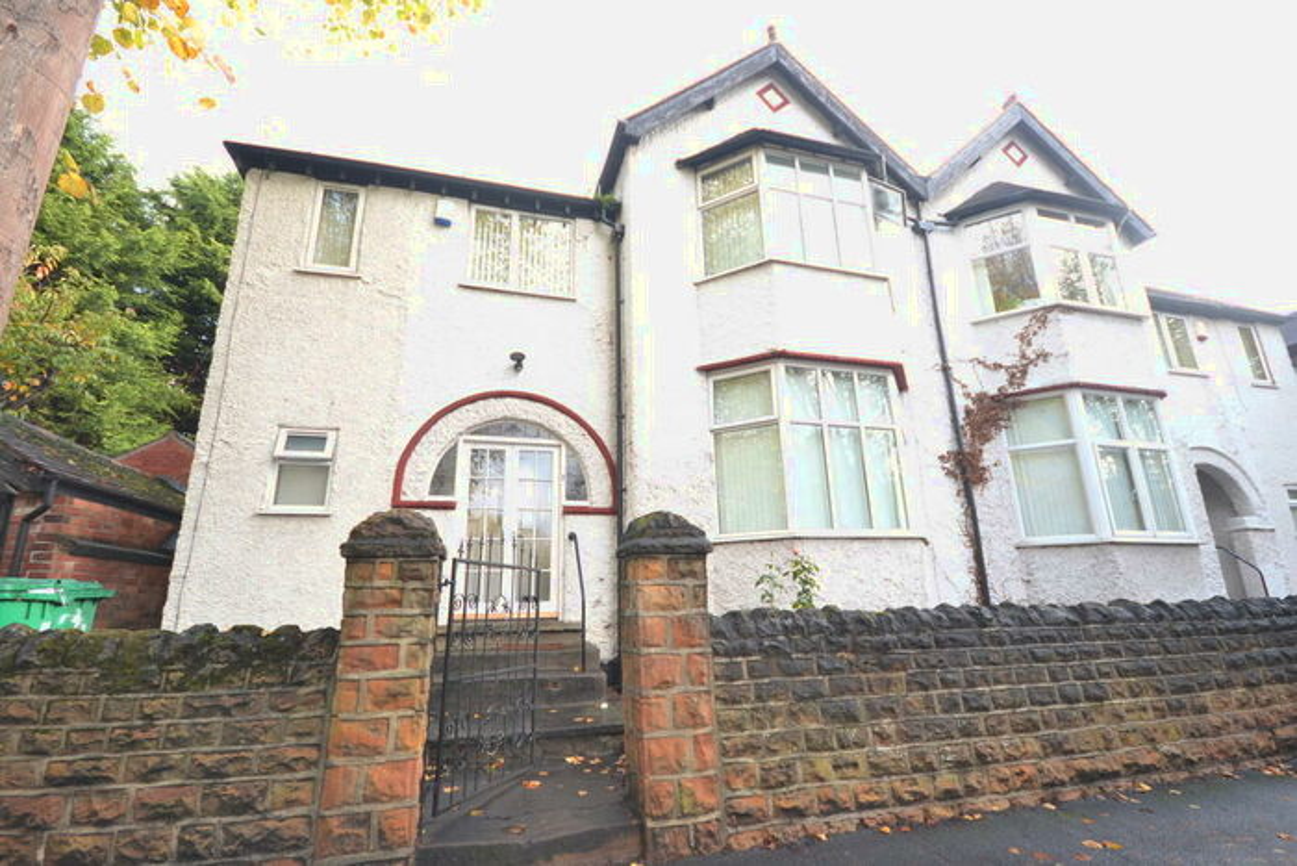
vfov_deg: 77.4
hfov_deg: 100.4
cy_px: 433
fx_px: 540
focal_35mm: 15
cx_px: 648
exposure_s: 1/125
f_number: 5.6
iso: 400
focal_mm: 10
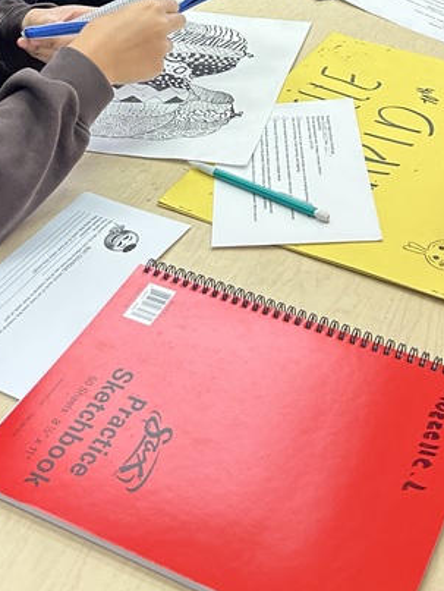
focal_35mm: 66
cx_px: 236
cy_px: -41
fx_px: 1127
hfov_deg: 22.3
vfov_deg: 27.2
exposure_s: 1/120
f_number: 1.5
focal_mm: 5.7
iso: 100
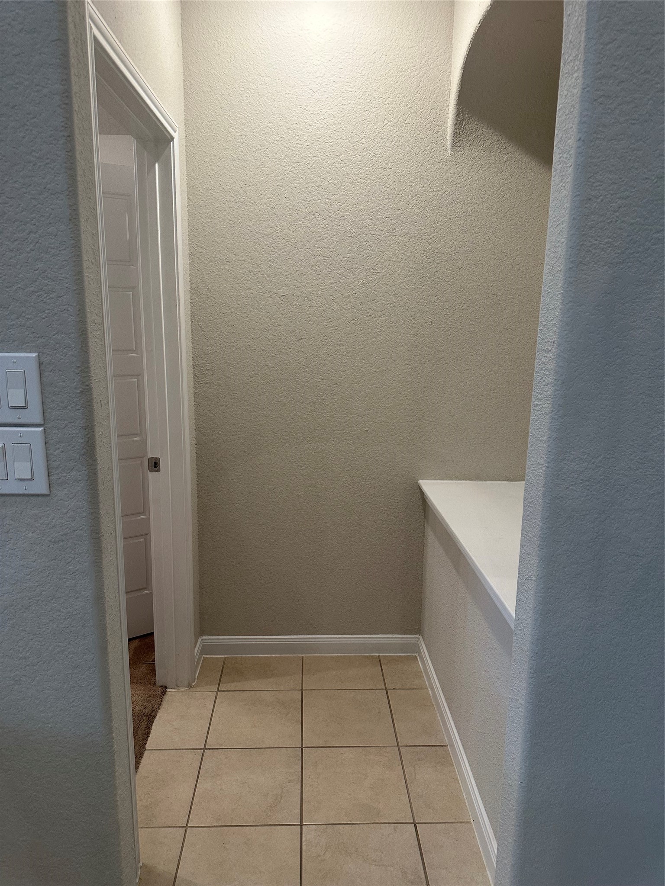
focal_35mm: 24
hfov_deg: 56.8
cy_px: 443
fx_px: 615
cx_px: 332
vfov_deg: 71.6
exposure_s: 1/120
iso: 200
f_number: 1.78
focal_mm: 6.86
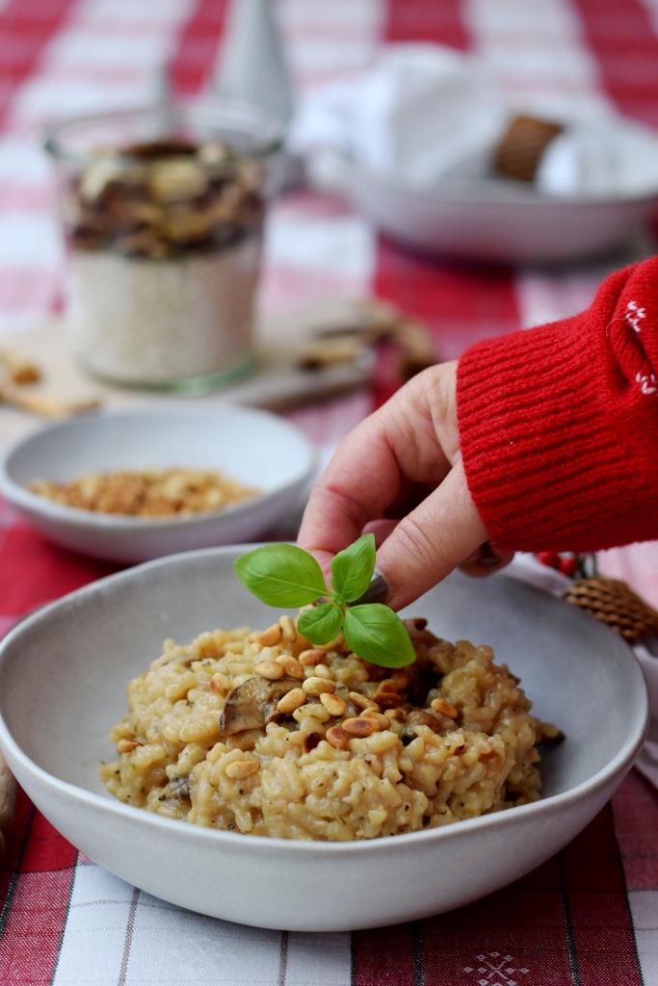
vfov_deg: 27.0
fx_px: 2055
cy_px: 493
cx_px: 329
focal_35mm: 75
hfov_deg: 18.2
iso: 125
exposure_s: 1/50
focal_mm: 50
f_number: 3.5
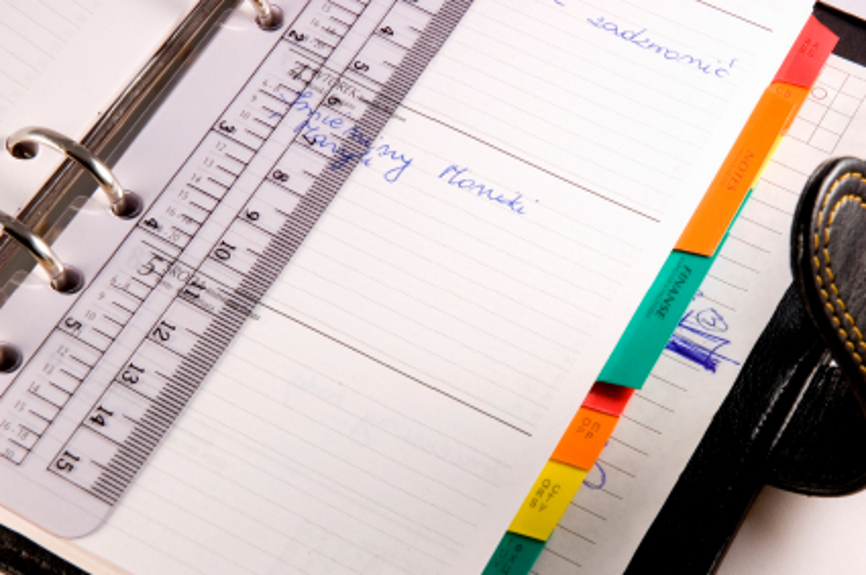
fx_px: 2522
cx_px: 433
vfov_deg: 13.0
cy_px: 288
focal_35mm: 105
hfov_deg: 19.5
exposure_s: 1/8
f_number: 20
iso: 200
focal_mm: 70
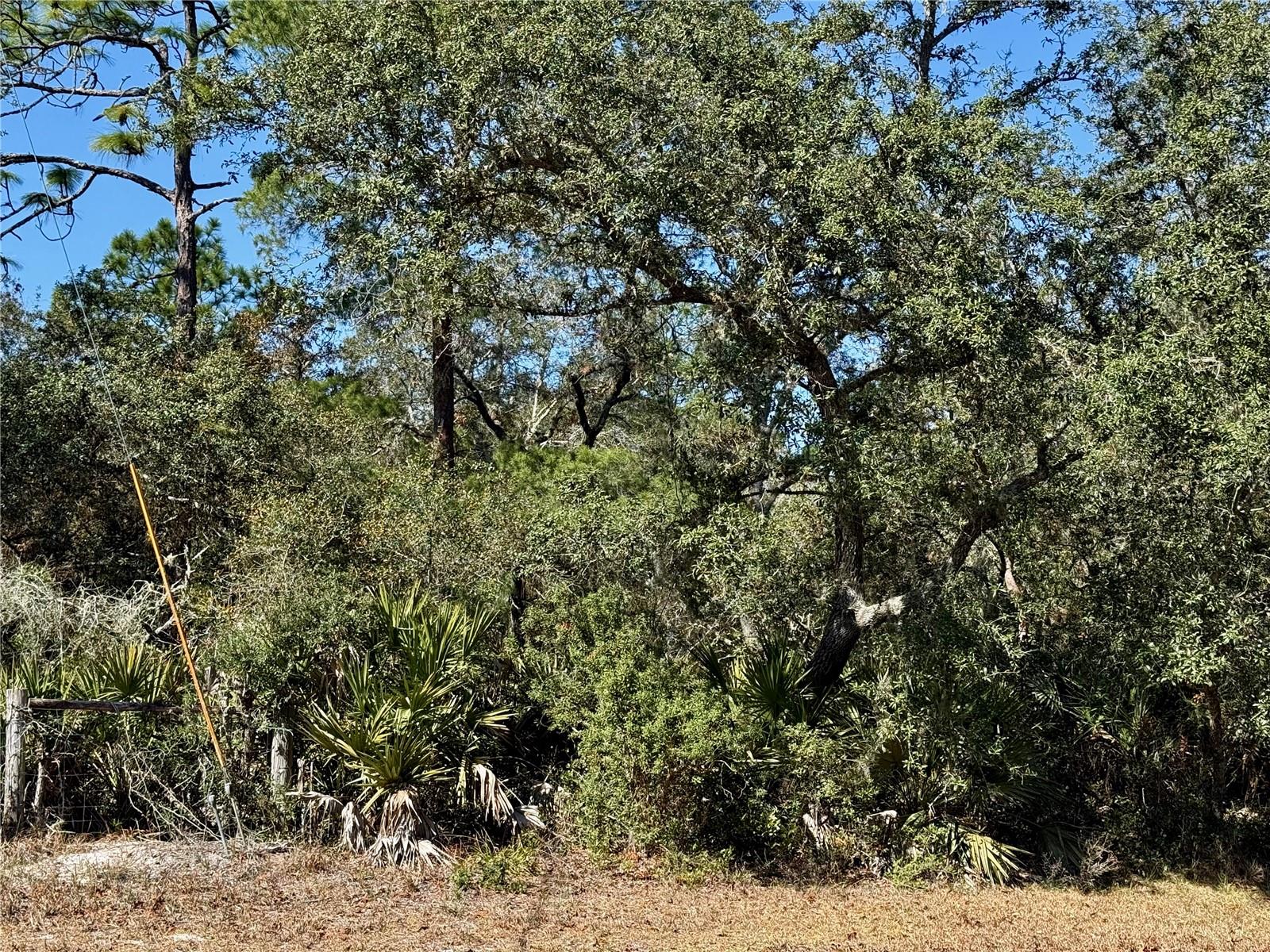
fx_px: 1761
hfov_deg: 39.7
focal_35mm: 48
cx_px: 635
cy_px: 476
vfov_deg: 30.3
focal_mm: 6.76
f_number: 1.78
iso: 80
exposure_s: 1/2494
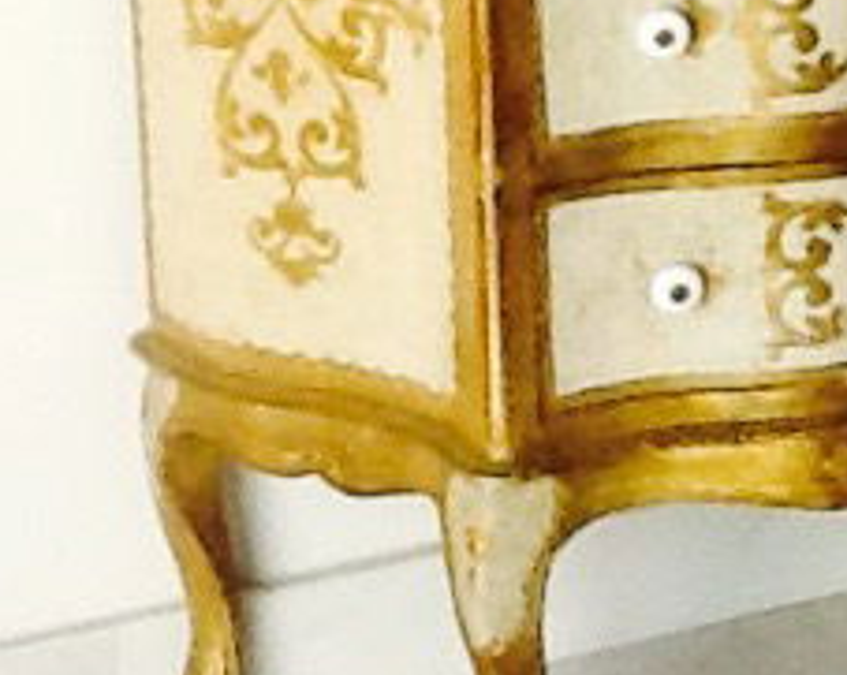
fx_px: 4556
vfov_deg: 8.3
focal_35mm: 182
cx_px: 1422
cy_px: -269
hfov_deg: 10.1
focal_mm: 2.03
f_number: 2.4
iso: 40
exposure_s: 1/136
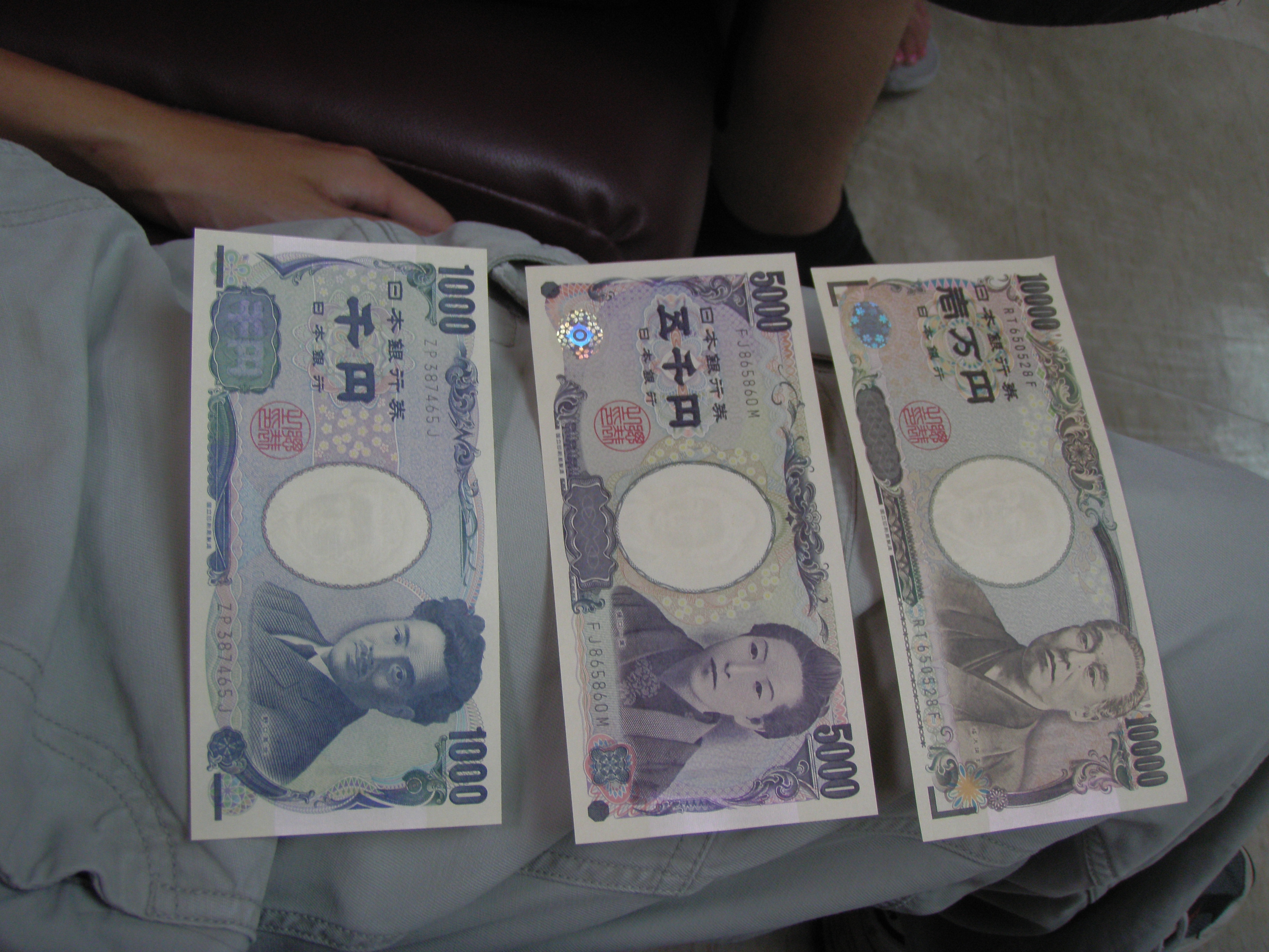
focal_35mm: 38
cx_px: 634
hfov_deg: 49.0
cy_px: 476
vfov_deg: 37.7
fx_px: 1393
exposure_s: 1/40
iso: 80
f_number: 3.5
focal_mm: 6.7
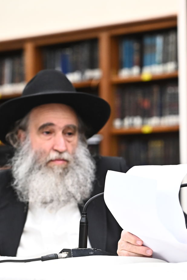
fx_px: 1364
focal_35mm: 175
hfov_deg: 7.8
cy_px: 140
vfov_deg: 11.8
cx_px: 163
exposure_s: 1/200
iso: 3200
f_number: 5
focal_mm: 116
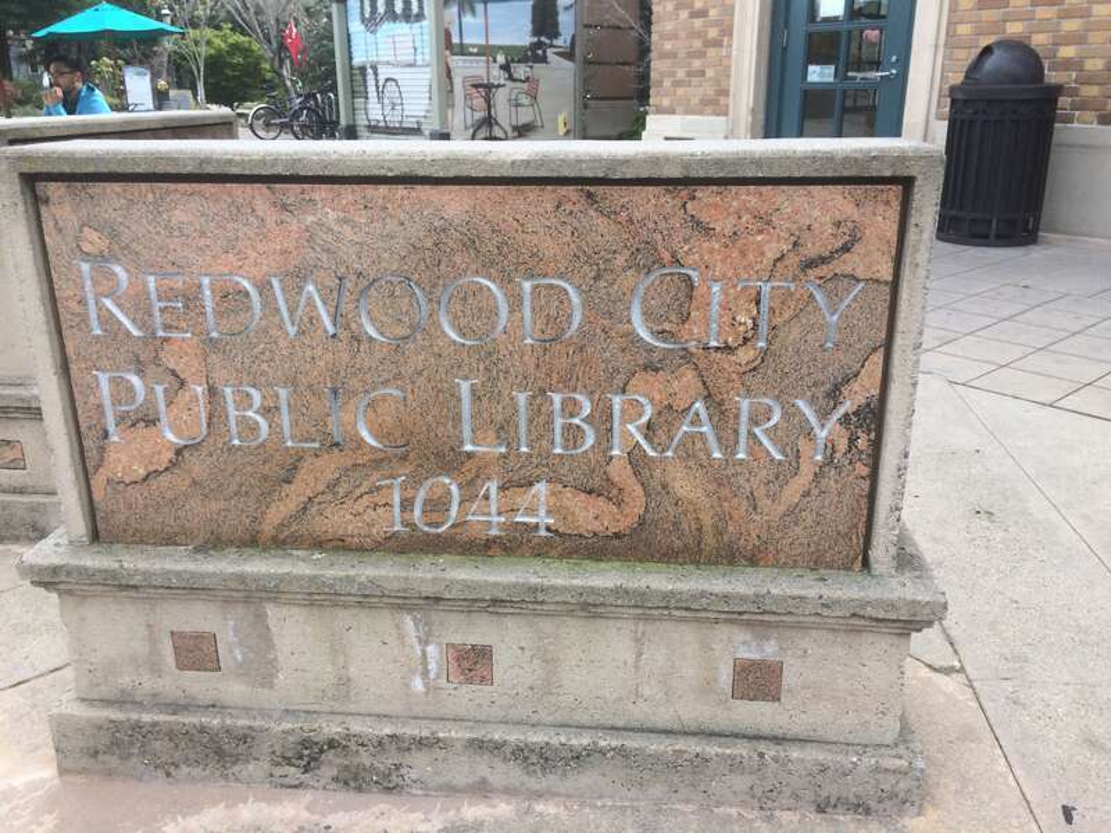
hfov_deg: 61.7
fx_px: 931
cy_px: 416
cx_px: 556
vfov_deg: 48.2
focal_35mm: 29
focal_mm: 4.15
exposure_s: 1/631
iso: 32
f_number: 2.2
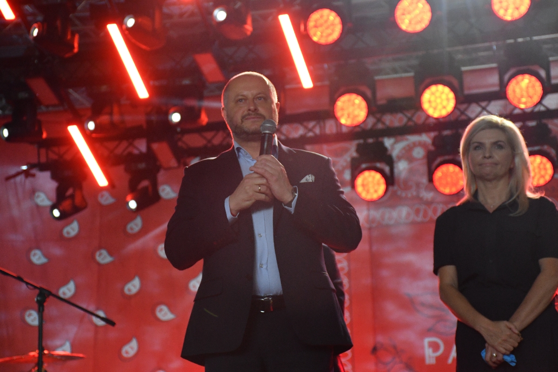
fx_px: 1534
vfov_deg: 13.8
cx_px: 279
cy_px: 186
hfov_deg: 20.6
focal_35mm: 99
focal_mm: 66
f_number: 5
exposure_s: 1/320
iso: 1800
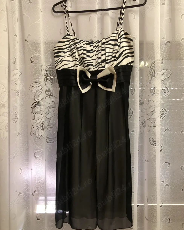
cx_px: 94
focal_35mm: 30
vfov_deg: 58.7
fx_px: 204
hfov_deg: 48.5
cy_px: 107
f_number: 1.8
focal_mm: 4
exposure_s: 1/15
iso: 100
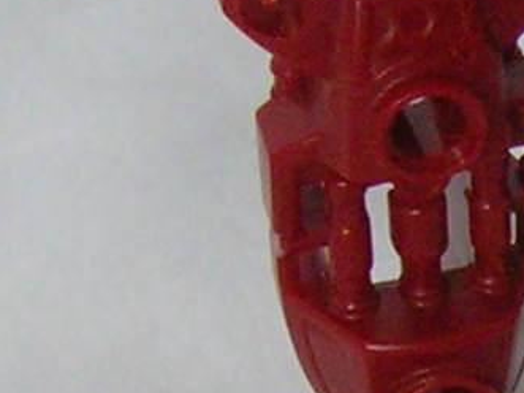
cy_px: 521
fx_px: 3556
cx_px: 970
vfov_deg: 6.3
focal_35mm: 235
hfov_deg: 8.1
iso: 170
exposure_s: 1/4.6
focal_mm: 5.7
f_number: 2.9
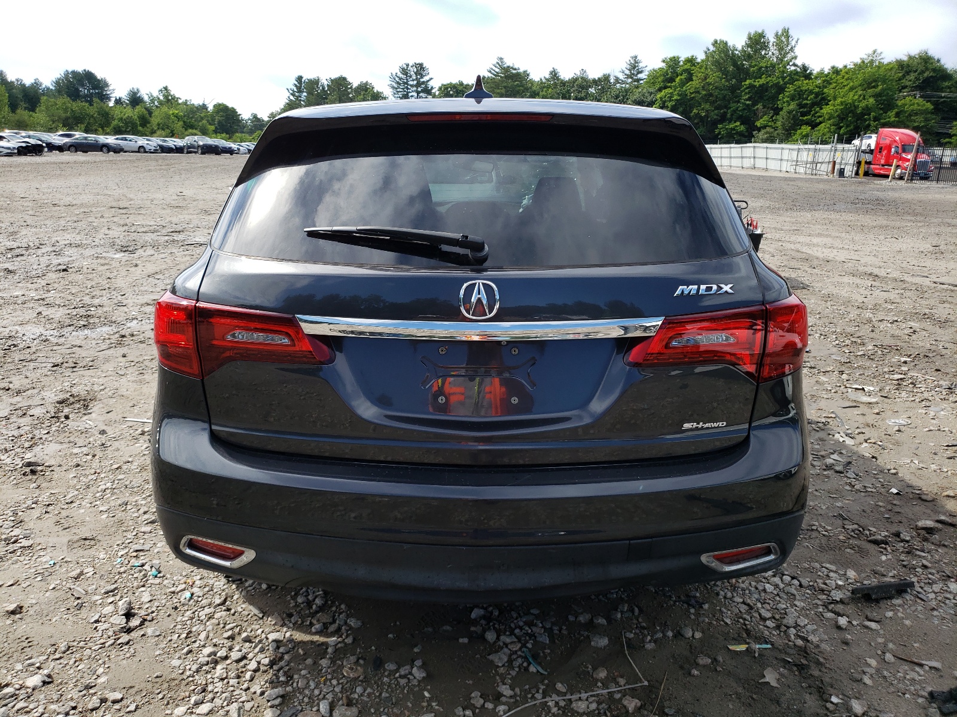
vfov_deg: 53.1
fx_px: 719
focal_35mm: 26
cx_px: 478
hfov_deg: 67.3
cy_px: 358
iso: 50
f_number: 1.5
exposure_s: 1/1667
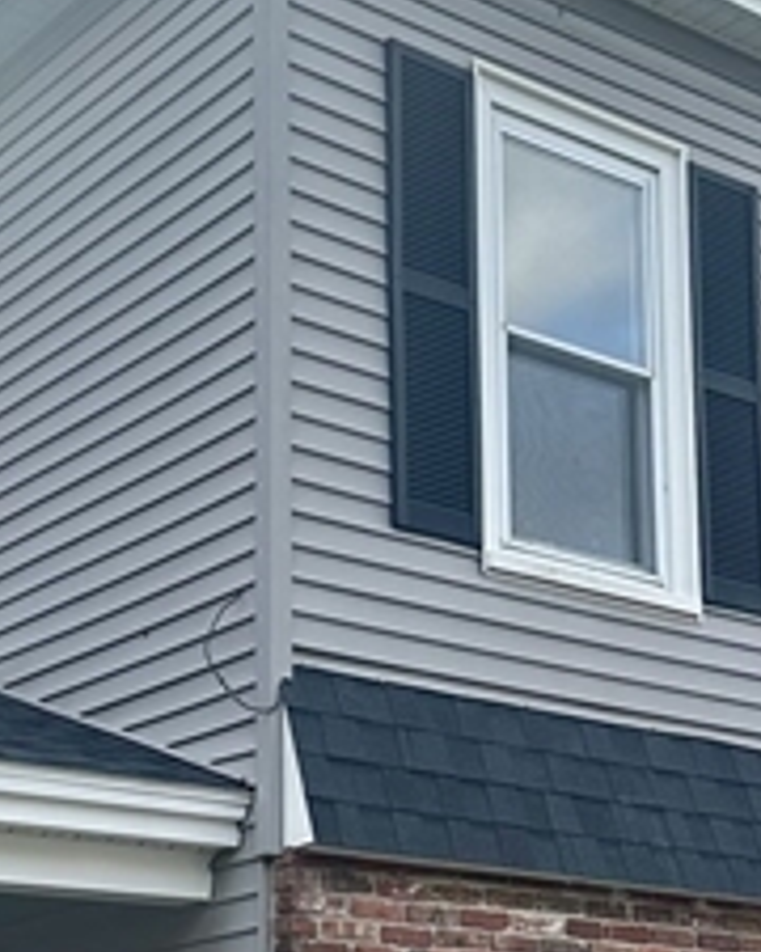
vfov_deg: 23.5
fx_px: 2252
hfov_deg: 19.2
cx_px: 457
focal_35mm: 80
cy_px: 745
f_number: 1.78
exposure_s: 1/1131
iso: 80
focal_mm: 6.86
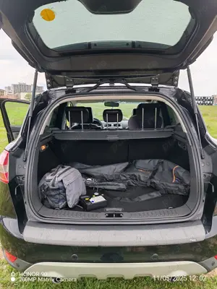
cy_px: 144
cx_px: 108
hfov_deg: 51.4
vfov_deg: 65.3
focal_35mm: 27
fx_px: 226
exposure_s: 1/270
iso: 50
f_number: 1.9
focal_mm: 6.12
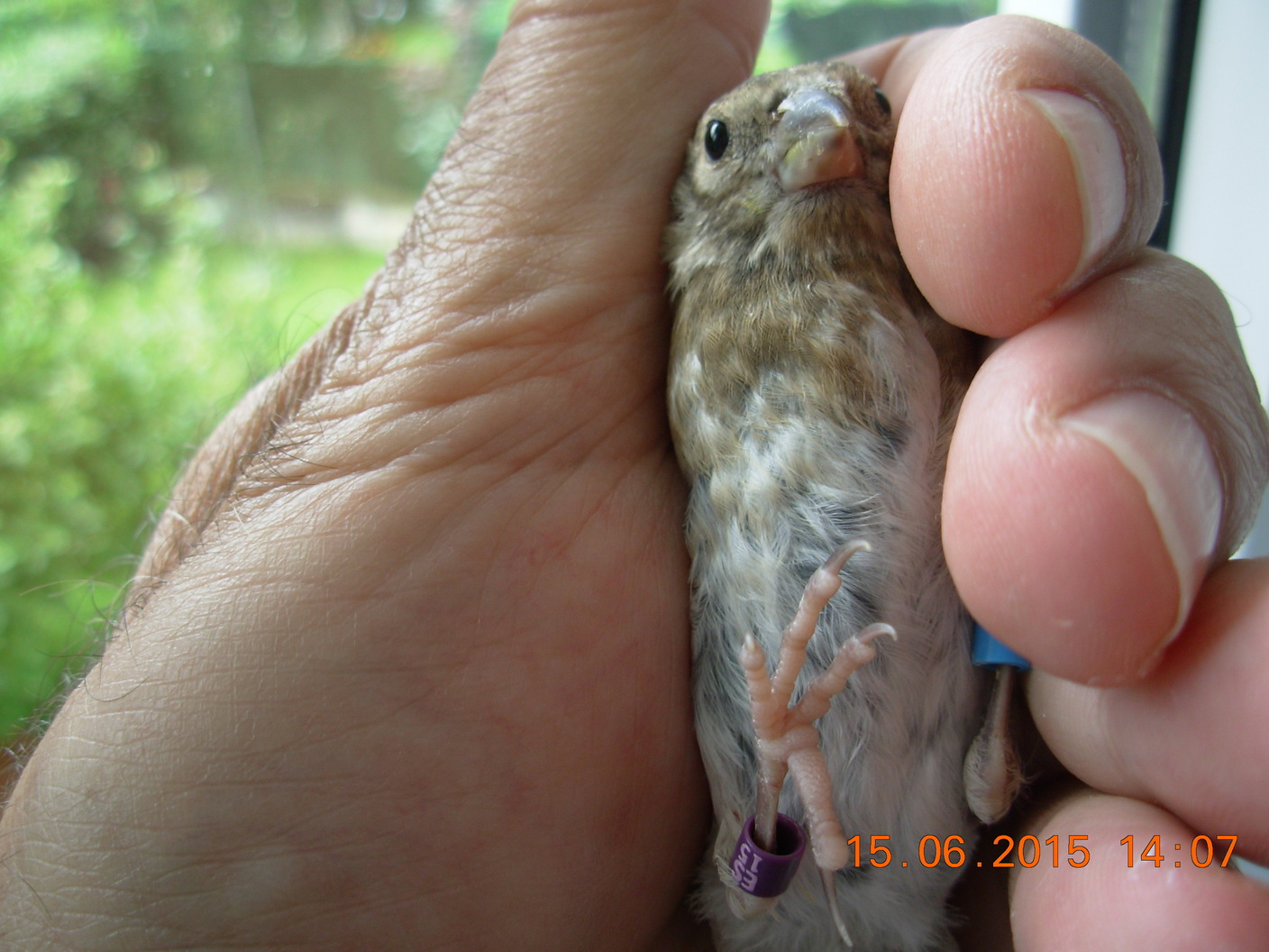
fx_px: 1393
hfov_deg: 49.0
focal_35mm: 38
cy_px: 476
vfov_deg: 37.7
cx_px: 634
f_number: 2.9
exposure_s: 1/117
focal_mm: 6.3
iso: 50
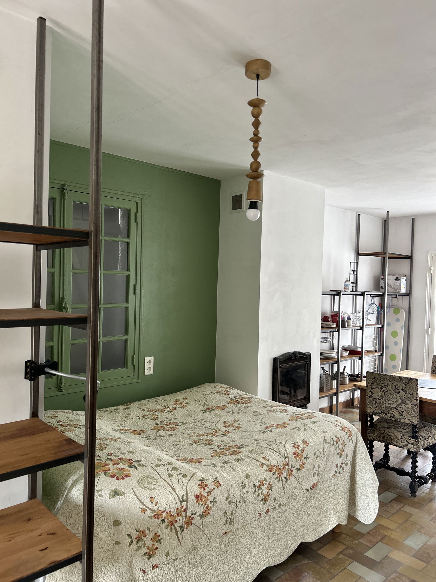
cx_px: 218
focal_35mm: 26
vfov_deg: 67.3
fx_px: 437
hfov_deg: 53.1
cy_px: 291
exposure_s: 1/81
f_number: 1.5
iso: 125
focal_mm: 5.7
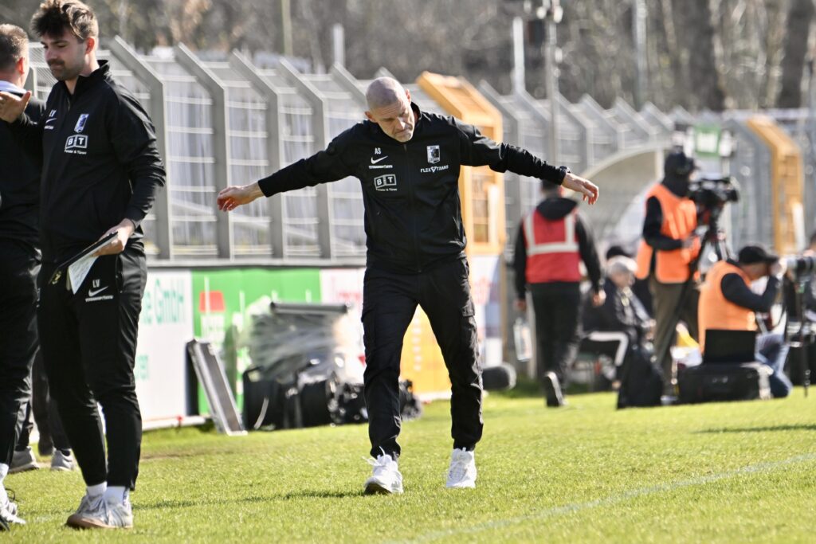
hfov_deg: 5.6
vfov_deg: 3.7
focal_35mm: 370
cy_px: 272
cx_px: 408
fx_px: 8387
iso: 400
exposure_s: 1/1250
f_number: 5.6
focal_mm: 370
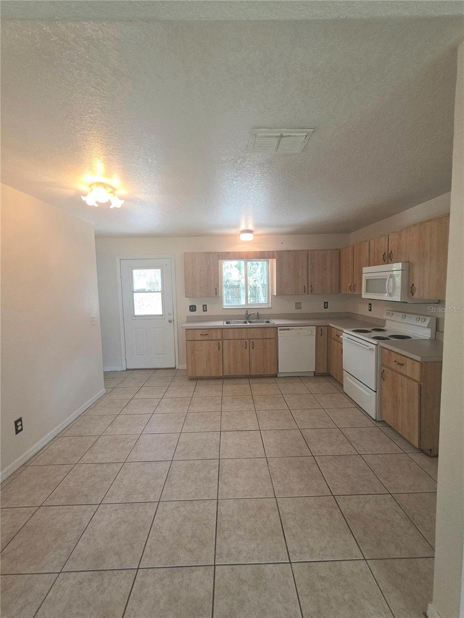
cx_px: 232
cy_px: 309
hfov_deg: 89.9
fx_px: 232
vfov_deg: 106.2
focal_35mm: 13
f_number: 1.9
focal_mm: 2.2
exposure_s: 1/60.2
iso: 80
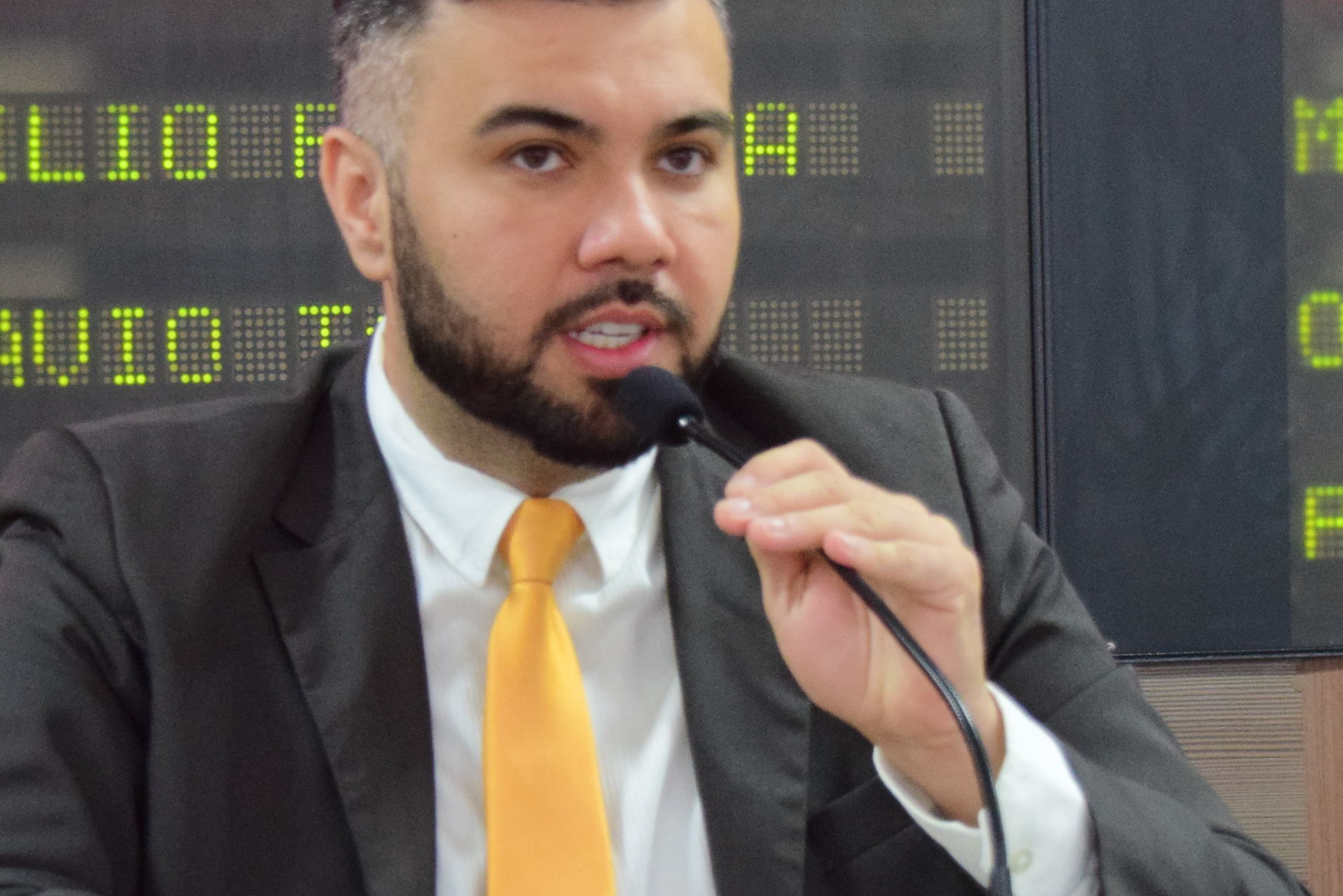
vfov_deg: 9.9
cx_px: 675
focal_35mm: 139
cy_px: 502
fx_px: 5185
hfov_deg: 14.8
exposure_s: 1/60
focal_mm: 40
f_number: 5
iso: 1600
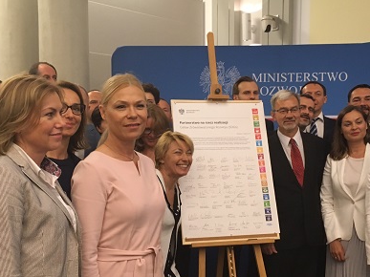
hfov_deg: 42.1
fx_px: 481
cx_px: 184
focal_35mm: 45
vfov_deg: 32.1
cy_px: 167
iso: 200
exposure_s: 1/33
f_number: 2.2
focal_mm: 4.15
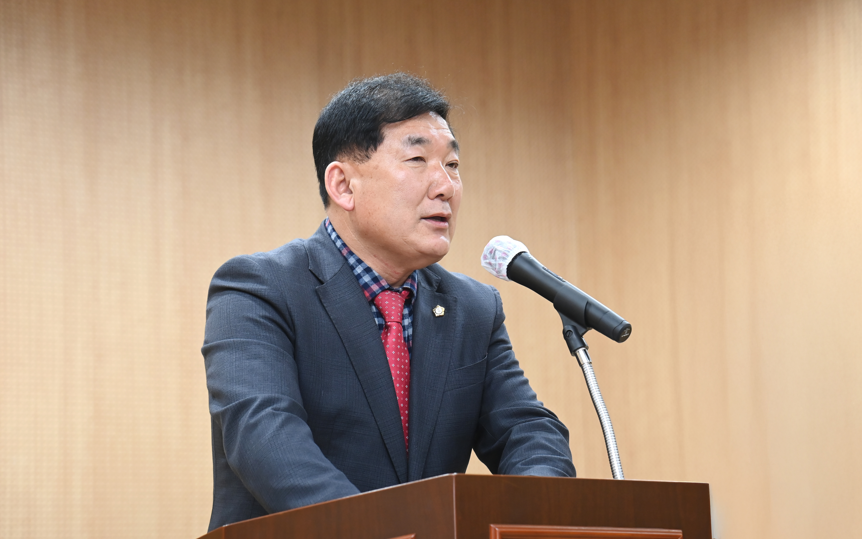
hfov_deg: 17.0
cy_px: 280
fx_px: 2890
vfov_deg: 10.7
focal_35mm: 123
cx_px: 429
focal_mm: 120
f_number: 6.3
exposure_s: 1/250
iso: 2500
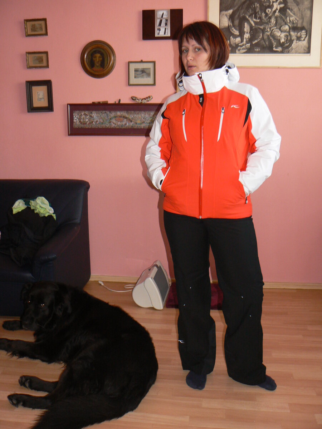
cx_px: 161
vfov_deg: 51.4
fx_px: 446
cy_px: 214
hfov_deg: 39.7
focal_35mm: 36
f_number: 2.8
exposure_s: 1/30
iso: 100
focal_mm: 6
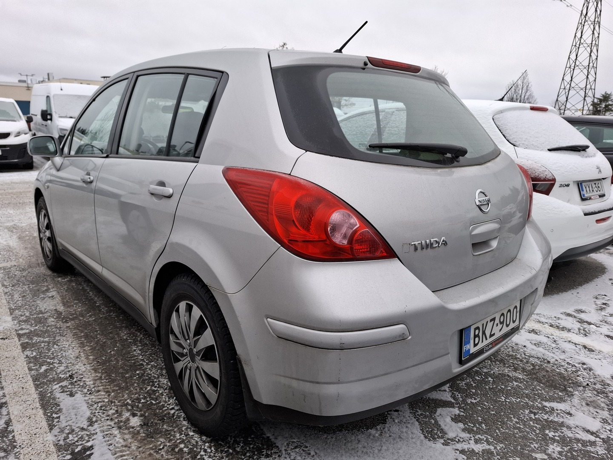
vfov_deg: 58.9
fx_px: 407
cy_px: 230
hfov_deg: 73.9
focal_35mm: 23
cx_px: 306
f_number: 1.8
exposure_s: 1/100
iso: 50
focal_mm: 5.54
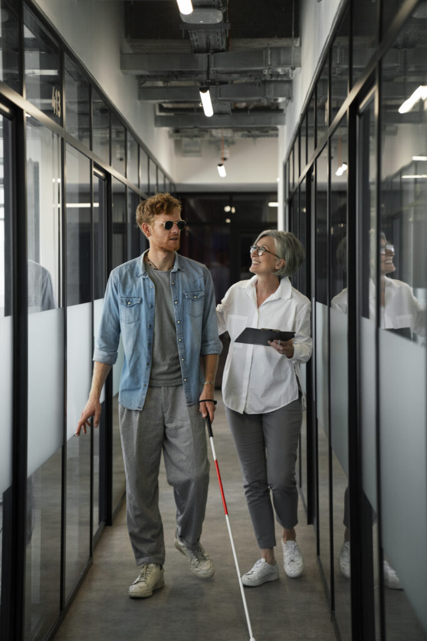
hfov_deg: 19.5
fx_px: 1245
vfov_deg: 28.8
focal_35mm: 70
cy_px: 320
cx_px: 214
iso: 1000
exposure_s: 1/250
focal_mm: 70
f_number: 2.8
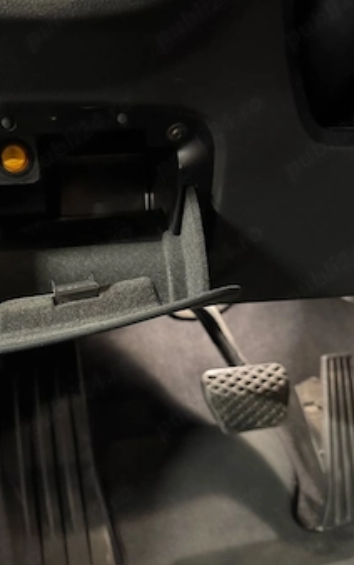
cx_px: 112
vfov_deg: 62.9
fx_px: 463
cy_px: 287
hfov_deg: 41.2
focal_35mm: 30
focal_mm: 6.76
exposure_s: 1/17
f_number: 1.78
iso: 3200
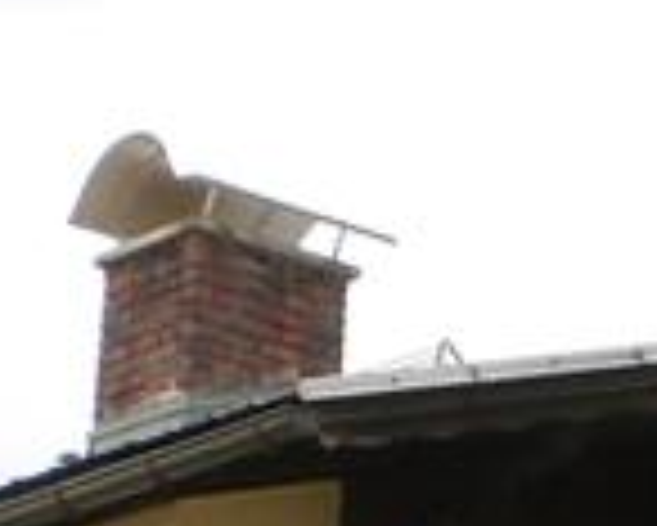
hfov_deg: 7.9
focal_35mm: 244
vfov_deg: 6.0
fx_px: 4748
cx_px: 644
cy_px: 1403
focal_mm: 6.3
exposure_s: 1/200
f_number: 4.4
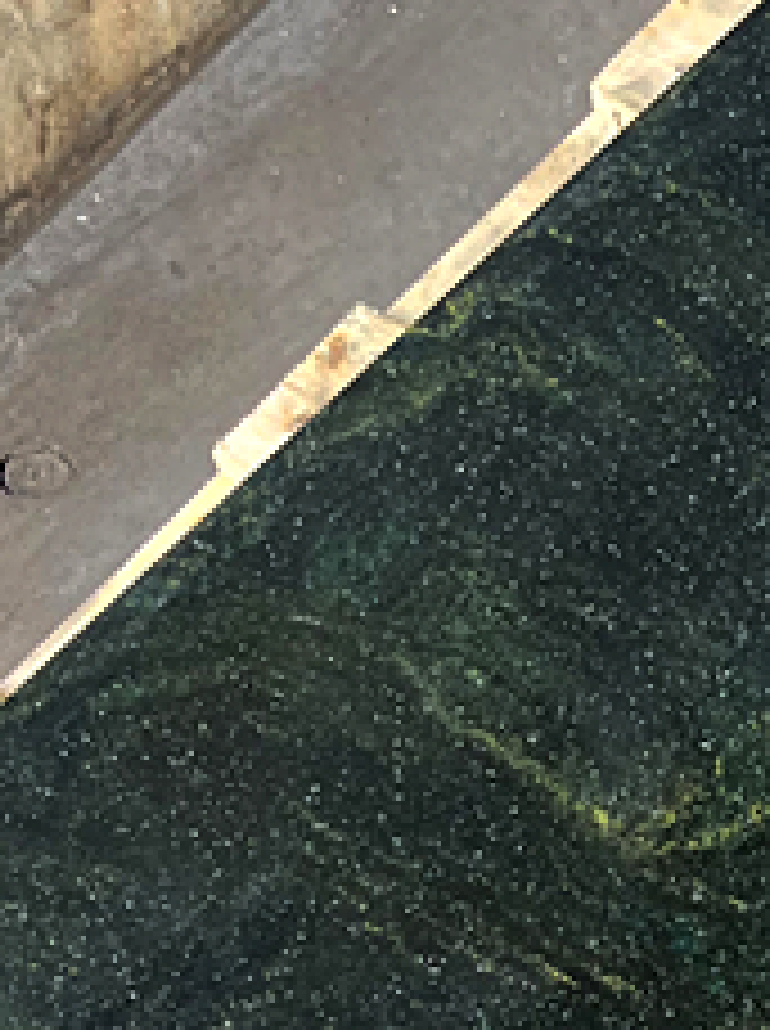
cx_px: 1018
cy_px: 1552
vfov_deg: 18.9
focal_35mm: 91
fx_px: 2707
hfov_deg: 15.4
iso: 125
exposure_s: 1/120
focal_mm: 5.1
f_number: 1.6
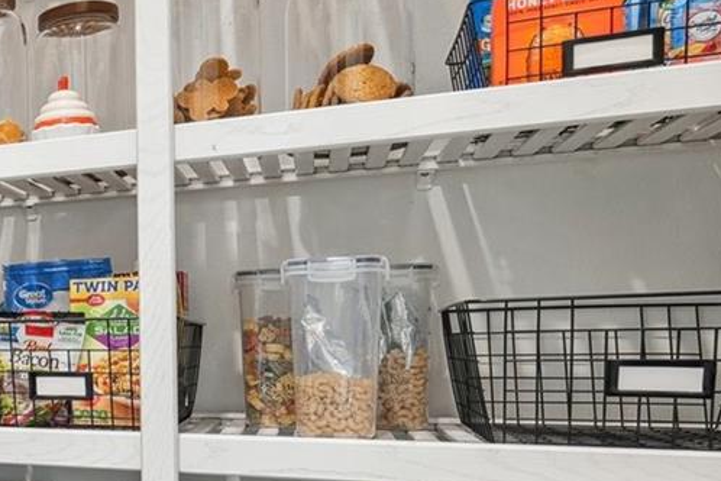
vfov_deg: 29.5
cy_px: 348
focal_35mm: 45
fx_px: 901
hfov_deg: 31.1
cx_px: -266
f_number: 8
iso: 400
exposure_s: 1/3.33
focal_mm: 14
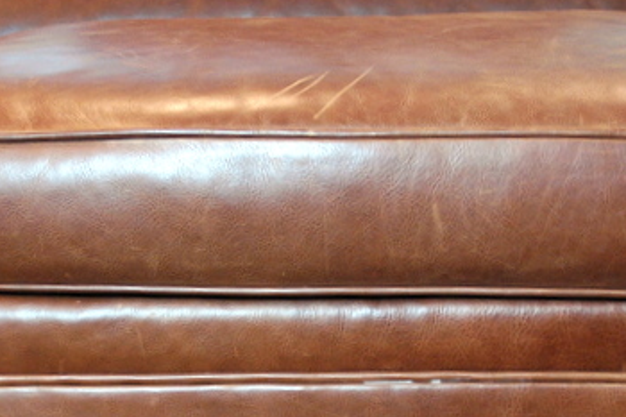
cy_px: 376
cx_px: 265
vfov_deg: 16.0
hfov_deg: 24.2
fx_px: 1460
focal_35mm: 84
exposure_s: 1/30
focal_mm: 28
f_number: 3.5
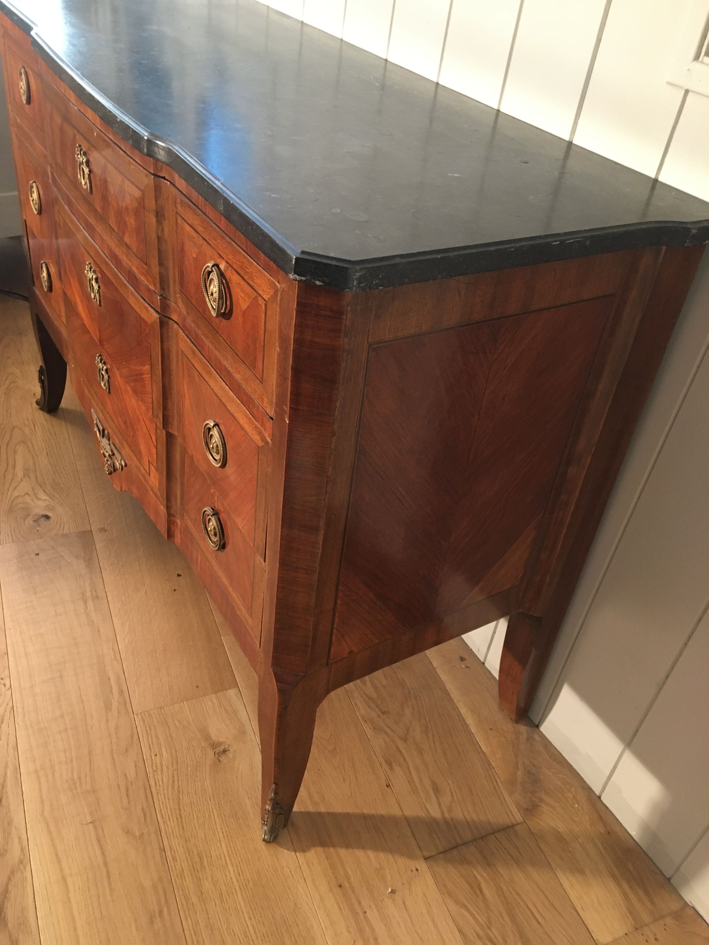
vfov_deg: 61.7
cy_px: 472
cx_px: 354
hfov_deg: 48.2
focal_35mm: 29
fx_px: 792
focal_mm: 4.15
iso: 200
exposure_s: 1/33
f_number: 2.2
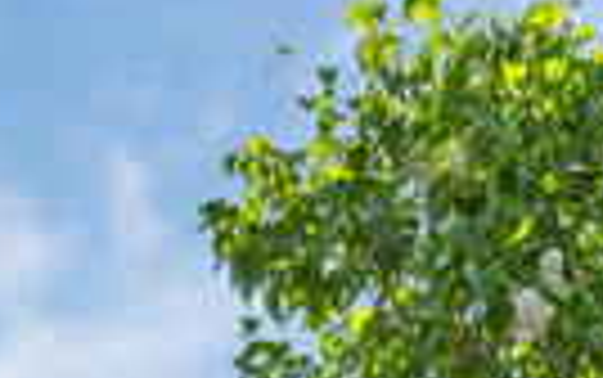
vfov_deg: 7.5
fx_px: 2082
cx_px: -702
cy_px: 1483
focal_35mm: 127
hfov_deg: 13.4
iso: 200
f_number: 9
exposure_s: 1/125
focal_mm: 16.2
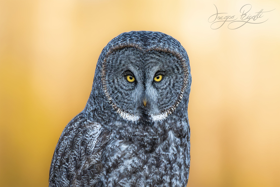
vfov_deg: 3.4
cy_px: 94
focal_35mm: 400
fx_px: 3110
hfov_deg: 5.2
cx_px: 140
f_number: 4.5
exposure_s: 1/640
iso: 1600
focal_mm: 400
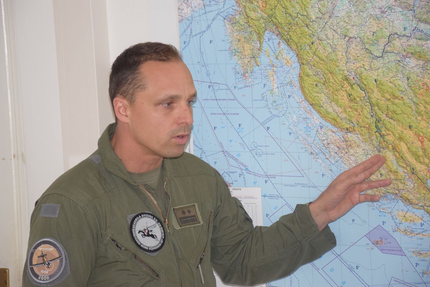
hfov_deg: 15.1
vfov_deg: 10.1
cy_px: 144
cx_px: 214
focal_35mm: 136
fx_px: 1624
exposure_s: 1/60
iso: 1800
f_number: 5.6
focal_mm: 90
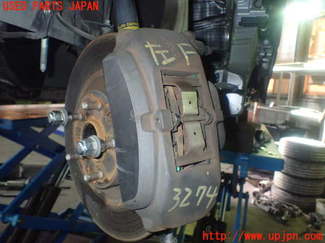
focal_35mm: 30
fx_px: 282
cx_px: 162
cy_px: 122
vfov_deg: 46.8
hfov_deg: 60.0
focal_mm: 5.4
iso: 800
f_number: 6.3
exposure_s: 1/30
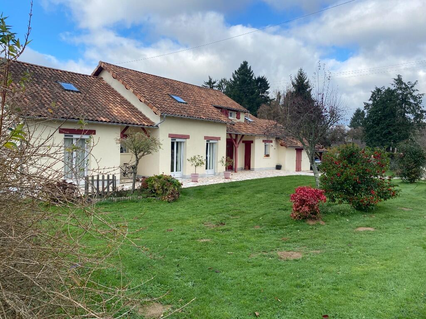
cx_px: 213
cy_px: 160
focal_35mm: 26
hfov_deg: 67.3
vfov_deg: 53.1
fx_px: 320
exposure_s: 1/1245
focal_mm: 4.25
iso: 32
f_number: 1.8
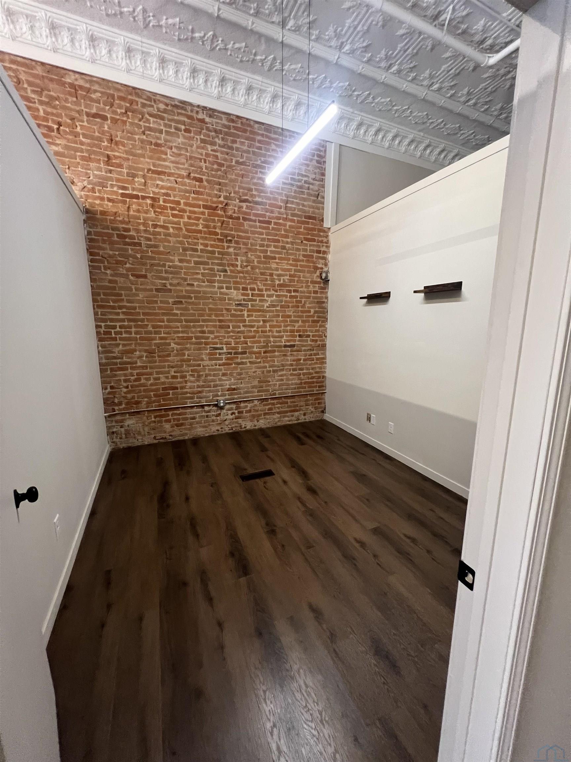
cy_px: 381
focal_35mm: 13
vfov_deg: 106.2
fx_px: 286
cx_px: 286
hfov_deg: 89.9
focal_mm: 1.57
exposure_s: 1/60
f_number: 1.8
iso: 500
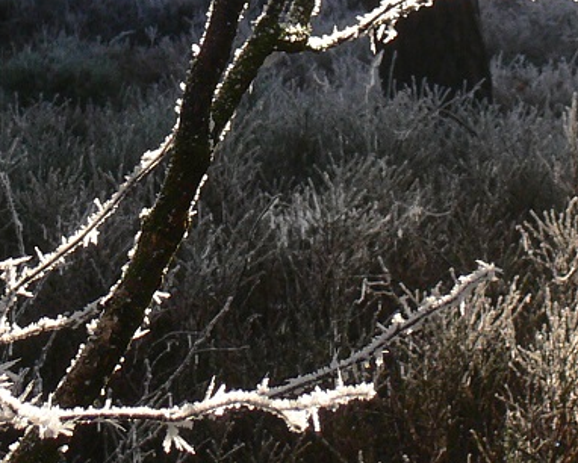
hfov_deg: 13.2
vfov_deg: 10.3
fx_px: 2499
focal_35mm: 146
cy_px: -153
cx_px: 253
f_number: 4.5
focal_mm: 7.4
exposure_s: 1/100
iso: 80
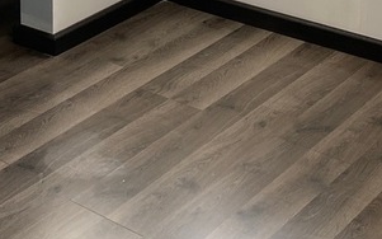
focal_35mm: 99
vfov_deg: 12.1
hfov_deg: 19.6
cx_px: -96
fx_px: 1030
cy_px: -198
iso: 50
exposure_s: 1/121
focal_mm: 4.25
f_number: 1.8
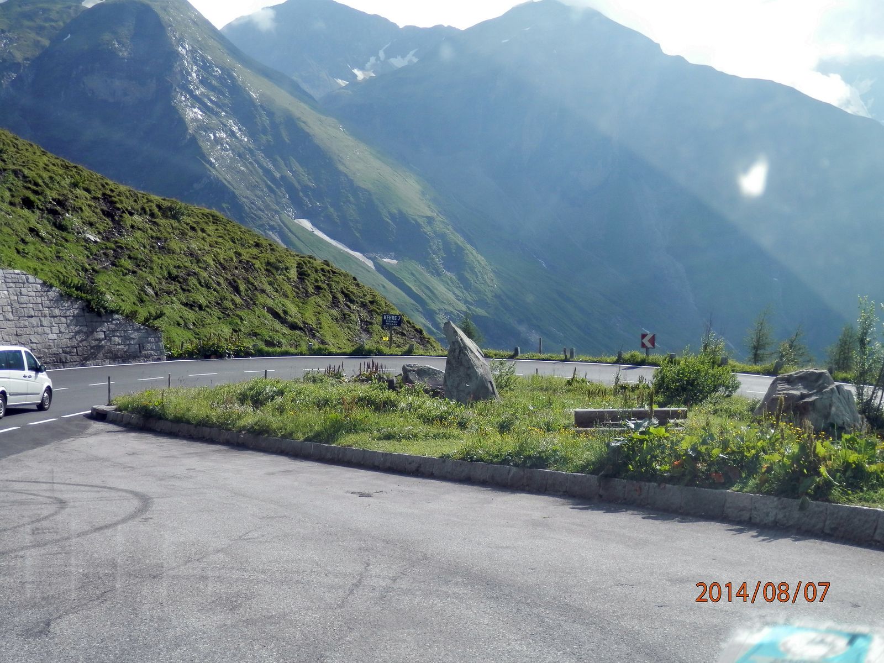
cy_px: 332
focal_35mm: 45
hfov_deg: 42.1
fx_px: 1149
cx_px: 442
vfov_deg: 32.2
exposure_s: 1/400
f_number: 3.8
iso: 80
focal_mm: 8
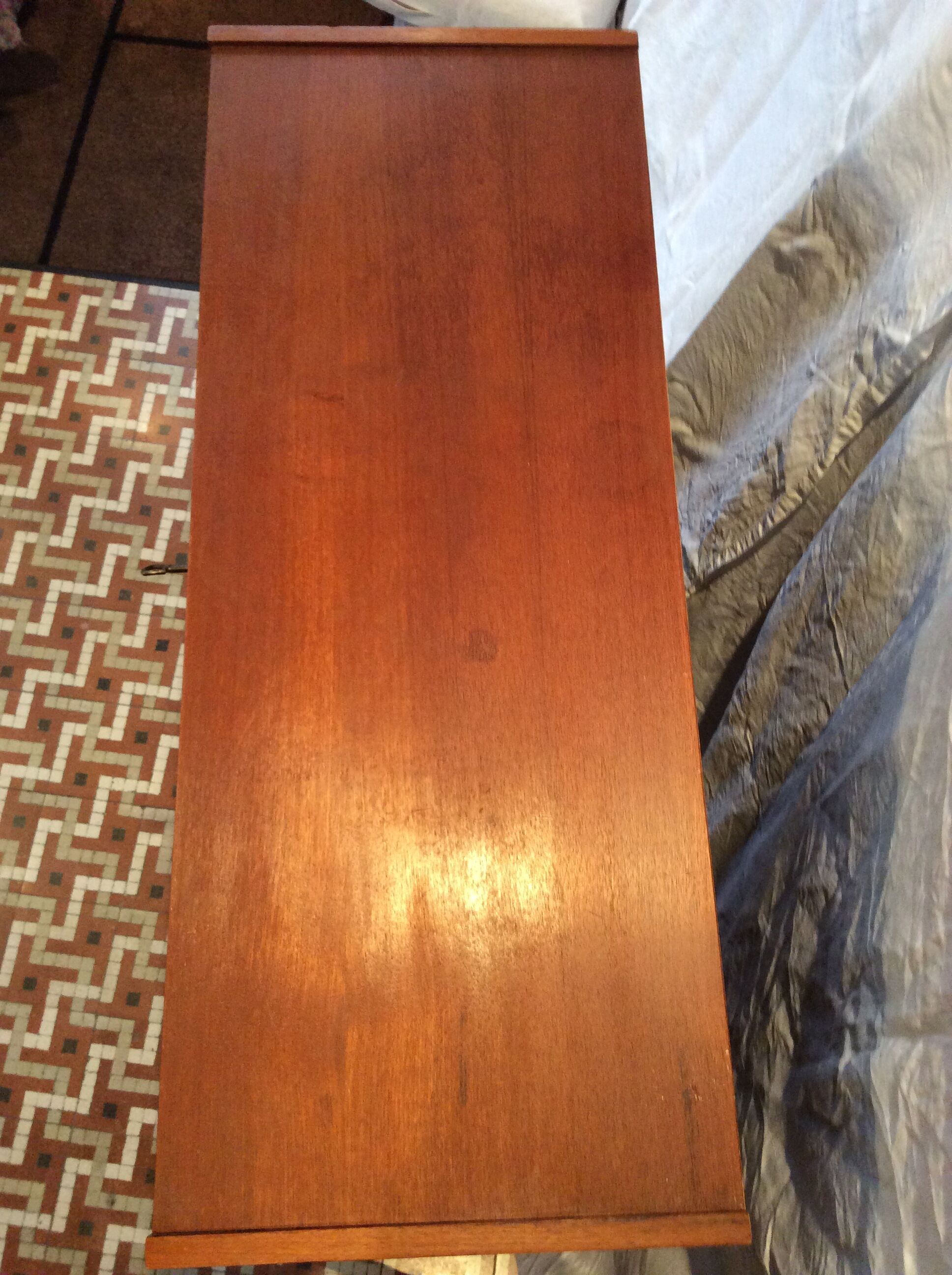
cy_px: 638
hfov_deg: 44.1
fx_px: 1177
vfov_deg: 56.9
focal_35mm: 32
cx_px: 476
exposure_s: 1/25
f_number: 2.4
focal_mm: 3.3
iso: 160
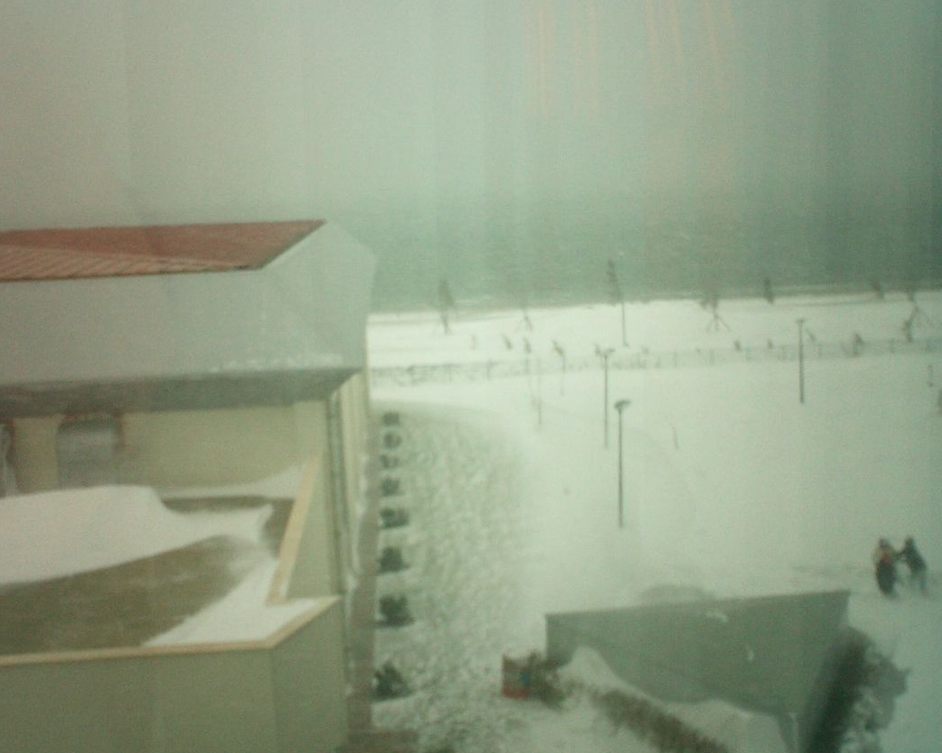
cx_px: 461
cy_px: 365
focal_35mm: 44
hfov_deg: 42.0
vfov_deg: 34.1
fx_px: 1226
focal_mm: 5.6
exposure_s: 1/100
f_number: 3.5
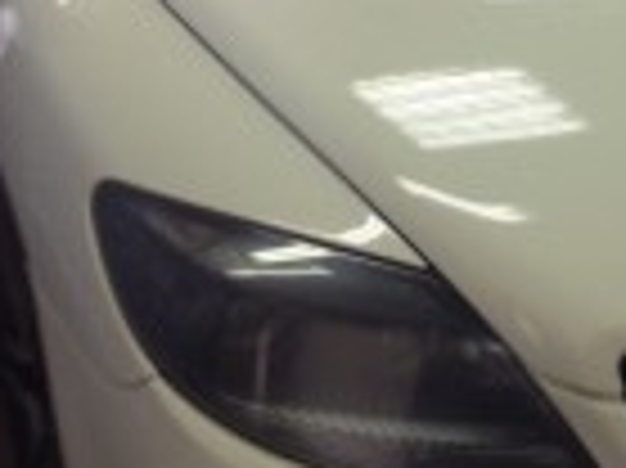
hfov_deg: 19.0
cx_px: 599
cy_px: 22
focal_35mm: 101
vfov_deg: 14.4
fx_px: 1825
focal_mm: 4.28
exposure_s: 1/30
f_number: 2.4
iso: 50
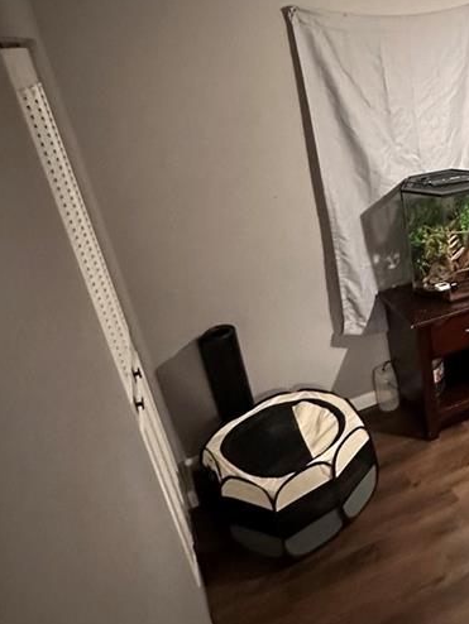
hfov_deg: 36.9
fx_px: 614
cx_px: 484
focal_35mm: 34
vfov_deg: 53.8
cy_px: 279
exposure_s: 1/40
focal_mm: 2.22
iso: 1000
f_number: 2.2
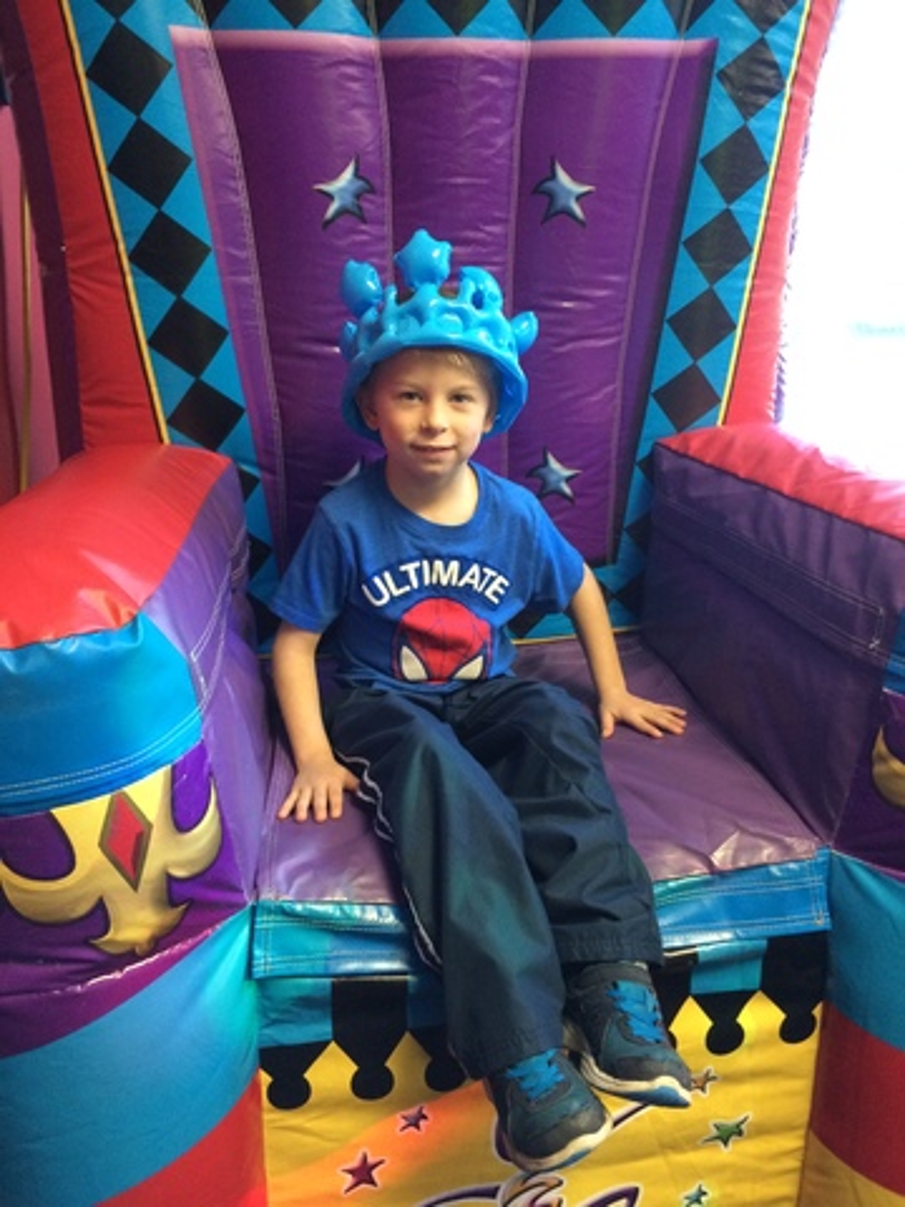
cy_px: 604
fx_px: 1011
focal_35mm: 29
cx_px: 452
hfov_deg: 48.2
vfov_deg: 61.7
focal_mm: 4.15
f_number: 2.2
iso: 200
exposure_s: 1/30
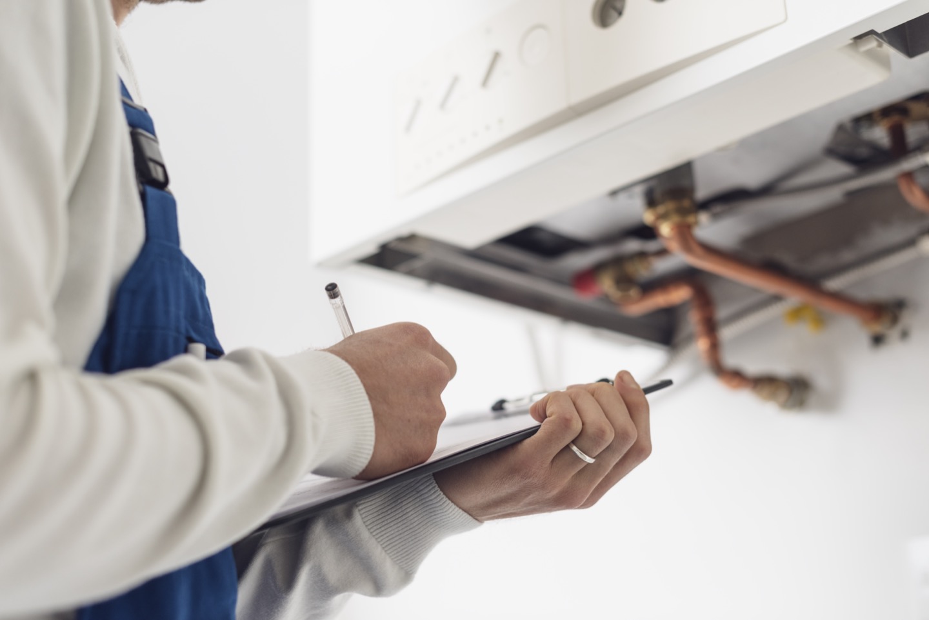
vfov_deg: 27.0
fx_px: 1291
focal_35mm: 50
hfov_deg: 39.6
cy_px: 310
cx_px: 464
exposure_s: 1/100
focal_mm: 50
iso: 250
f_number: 2.8
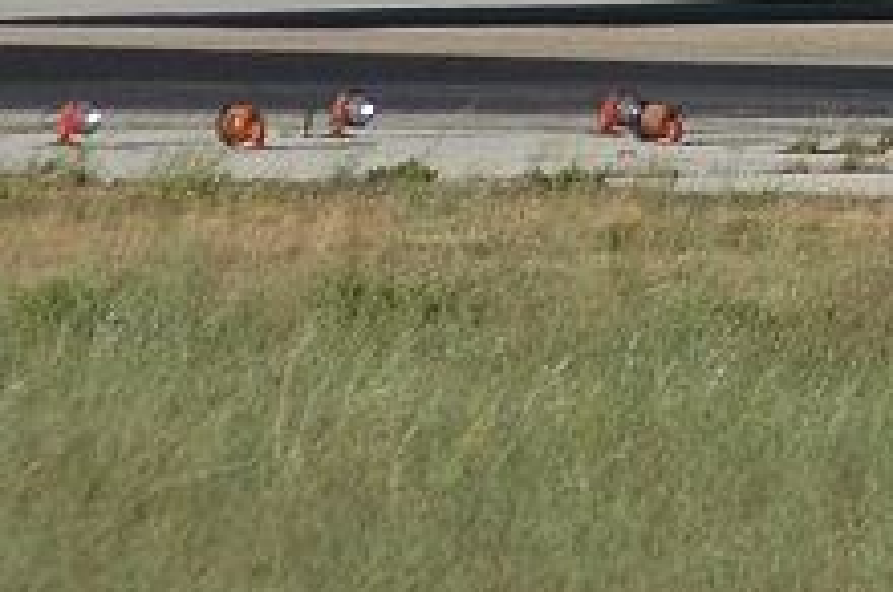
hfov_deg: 1.3
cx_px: 1128
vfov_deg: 0.8
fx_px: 40596
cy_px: -422
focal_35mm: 1639
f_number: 7.1
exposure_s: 1/800
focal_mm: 200
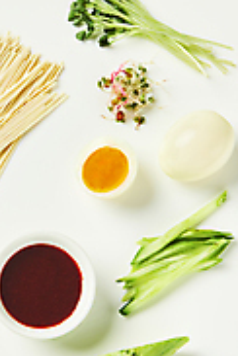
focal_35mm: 153
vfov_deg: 13.4
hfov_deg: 8.9
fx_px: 1517
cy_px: 150
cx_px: 17
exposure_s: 1/125
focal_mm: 70
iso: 100
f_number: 11
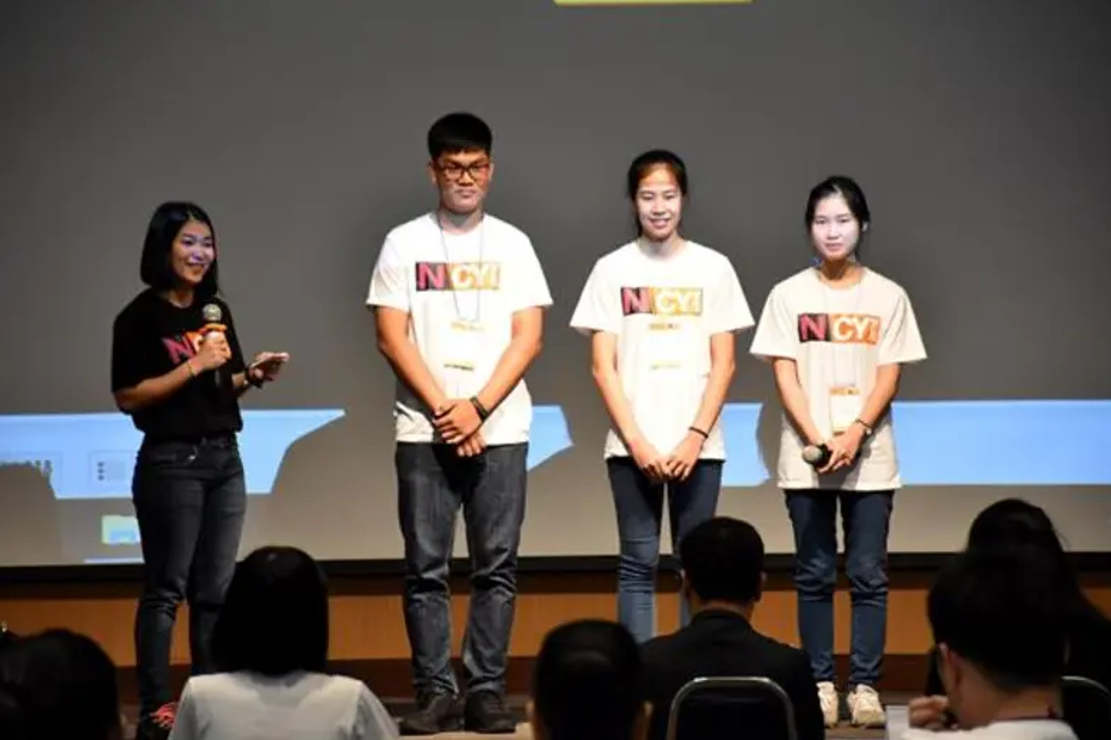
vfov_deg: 6.5
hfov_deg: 9.8
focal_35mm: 211
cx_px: 555
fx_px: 6511
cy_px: 369
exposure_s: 1/125
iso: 3200
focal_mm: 140
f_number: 5.6
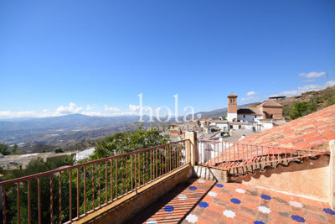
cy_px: 112
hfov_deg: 100.4
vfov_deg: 77.4
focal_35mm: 15
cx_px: 168
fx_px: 140
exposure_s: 1/400
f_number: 10
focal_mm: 10
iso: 200
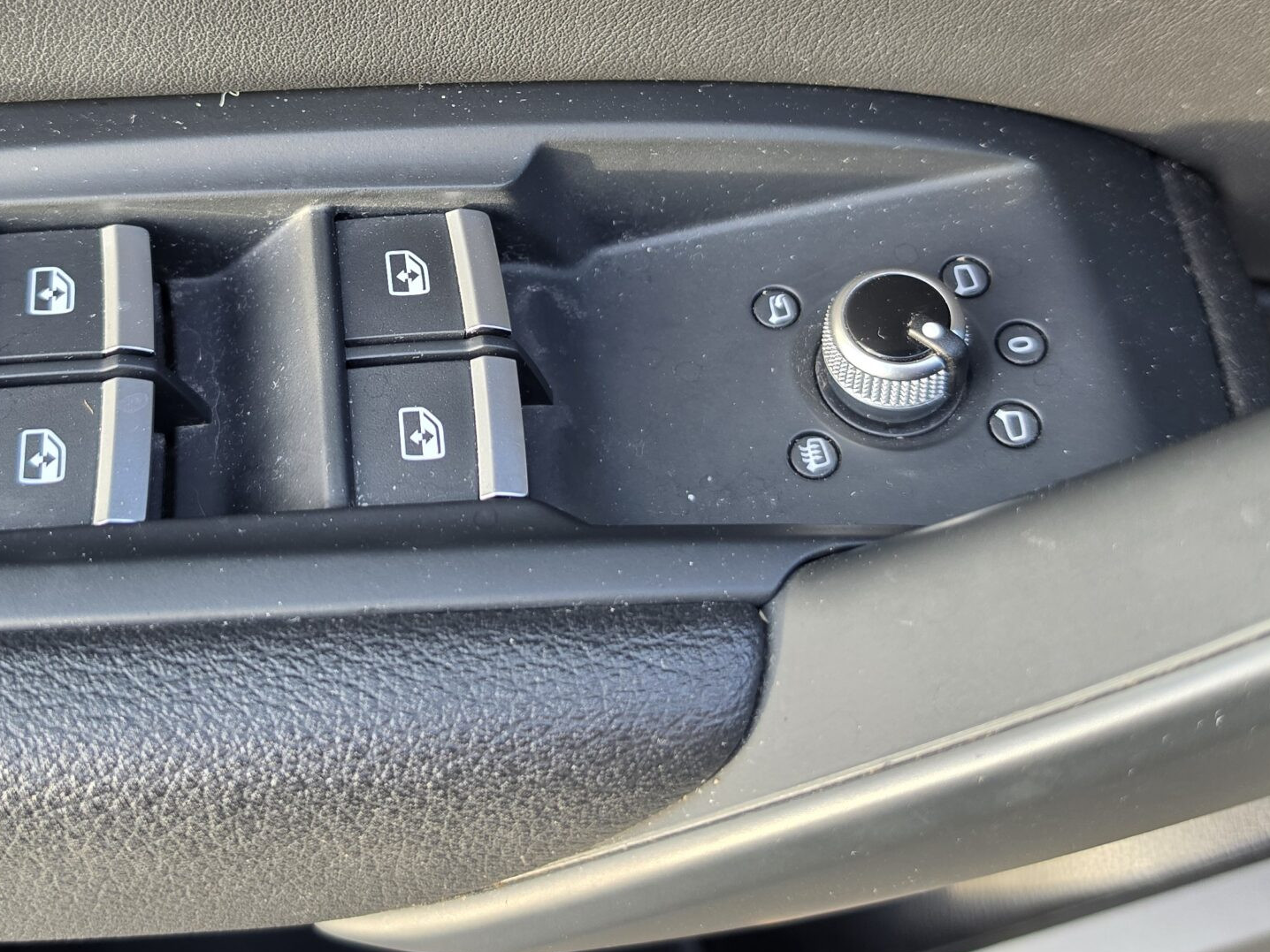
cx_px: 446
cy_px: 221
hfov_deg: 45.2
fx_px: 1504
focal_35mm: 41
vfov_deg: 34.3
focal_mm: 6.5
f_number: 1.4
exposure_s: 1/180
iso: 125
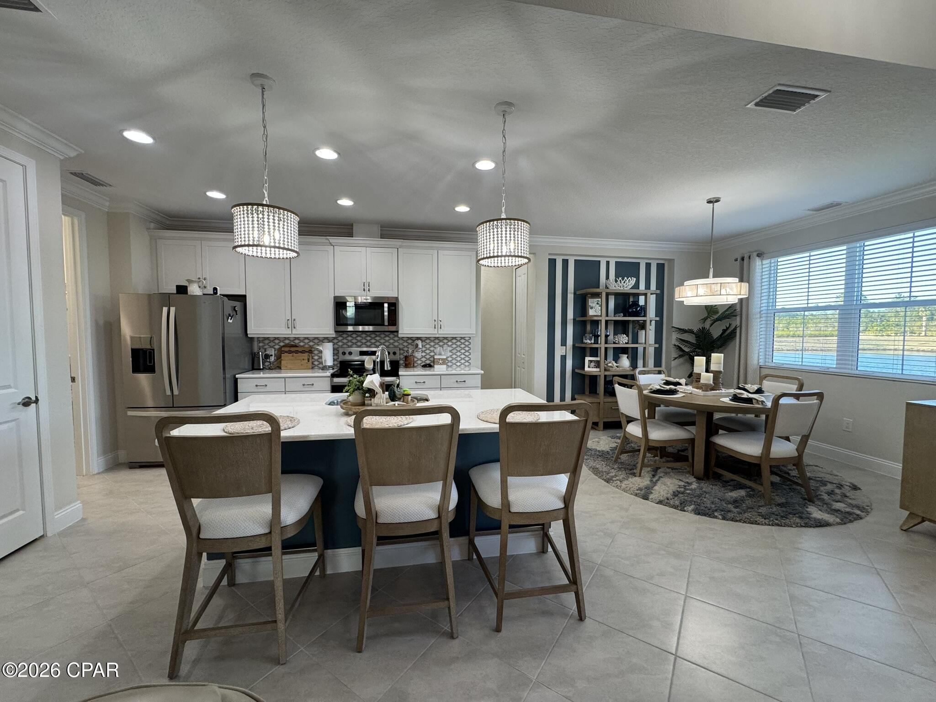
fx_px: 379
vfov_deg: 85.7
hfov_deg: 102.1
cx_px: 468
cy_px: 351
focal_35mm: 14
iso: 200
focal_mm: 2.22
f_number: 2.2
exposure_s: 1/120
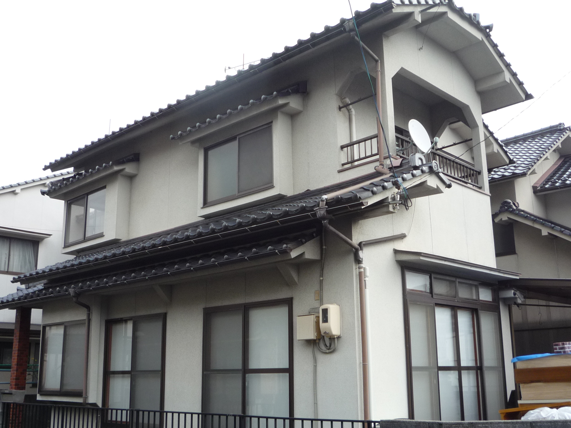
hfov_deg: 47.9
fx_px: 643
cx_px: 286
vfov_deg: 36.8
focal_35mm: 39
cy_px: 214
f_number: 4
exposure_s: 1/160
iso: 100
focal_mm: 5.2
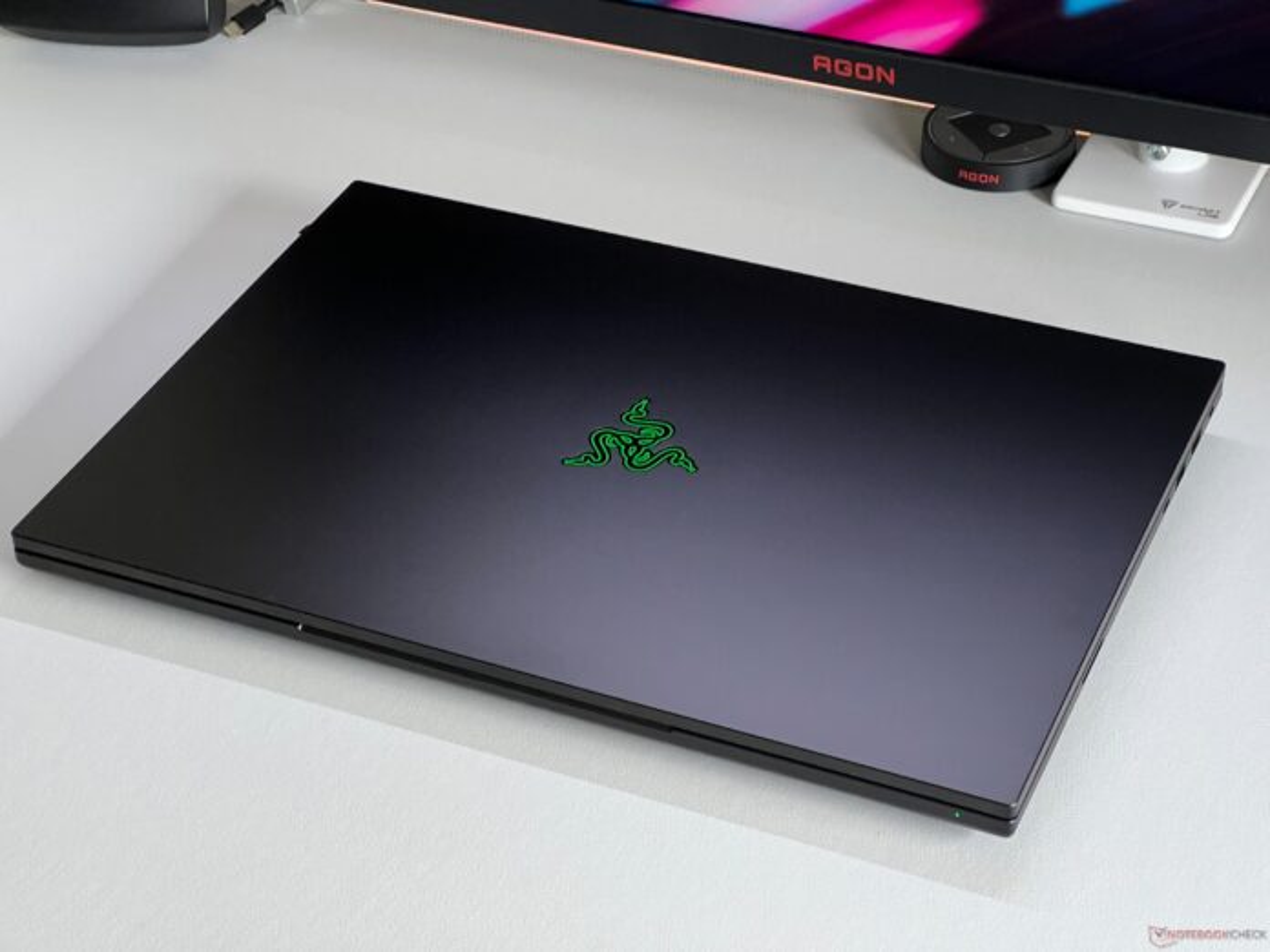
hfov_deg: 25.3
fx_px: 2825
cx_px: 635
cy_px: 476
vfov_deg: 19.1
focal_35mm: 77
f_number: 2.8
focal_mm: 9
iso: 200
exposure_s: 1/78
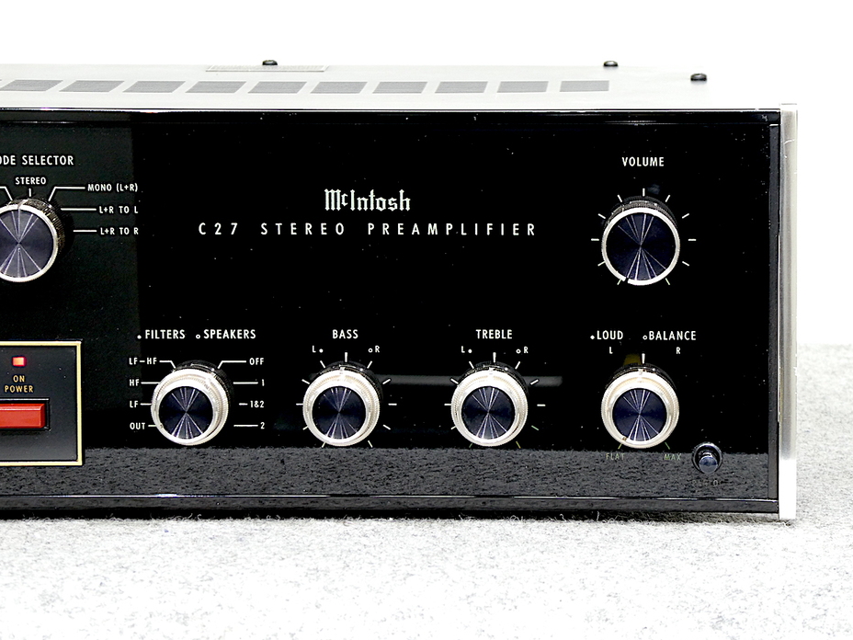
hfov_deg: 13.3
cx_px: 426
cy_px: 312
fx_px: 3647
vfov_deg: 10.0
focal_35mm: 148
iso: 200
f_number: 5.4
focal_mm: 25.6
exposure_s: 1/2
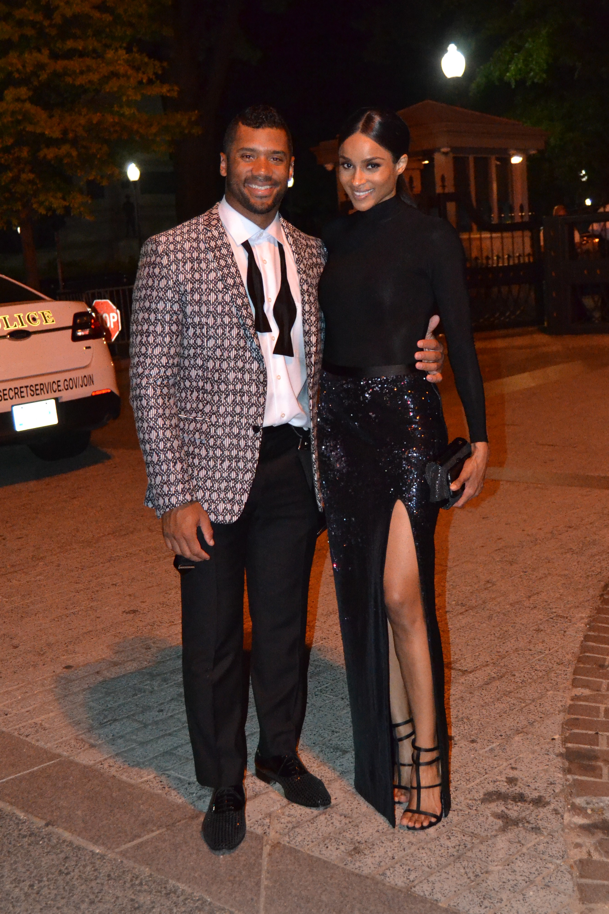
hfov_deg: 29.9
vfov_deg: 43.6
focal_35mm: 45
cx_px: 304
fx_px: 1142
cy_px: 457
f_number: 4.2
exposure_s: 1/60
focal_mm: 30
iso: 3200
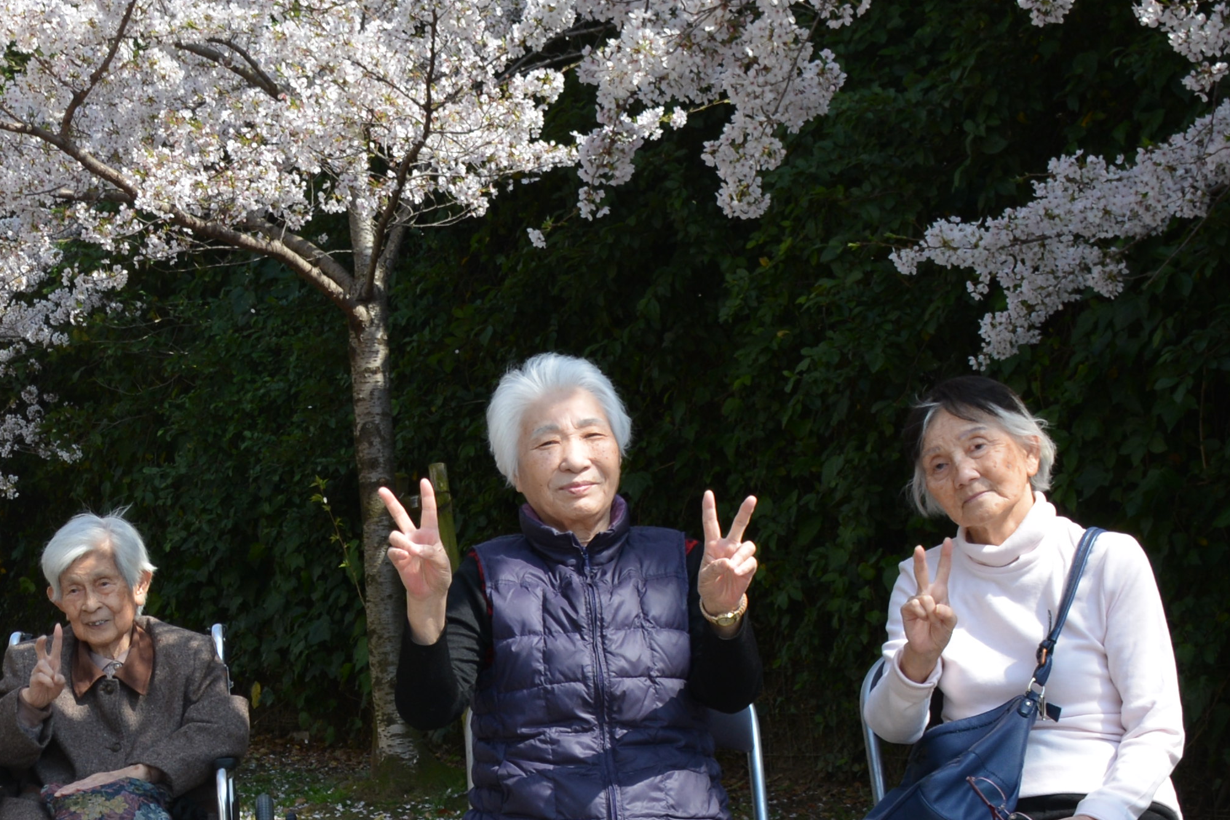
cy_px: 407
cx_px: -17
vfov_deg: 15.2
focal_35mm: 90
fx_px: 3075
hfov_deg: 21.8
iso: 180
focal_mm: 20
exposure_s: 1/250
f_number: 8
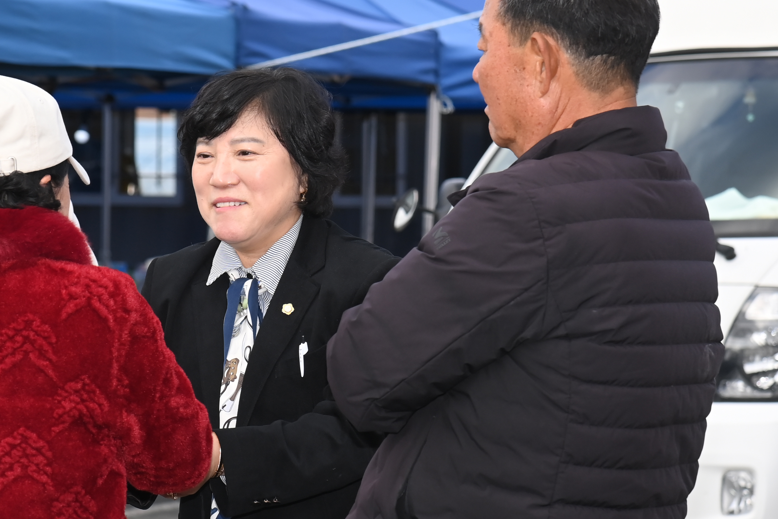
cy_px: 279
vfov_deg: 8.4
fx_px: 3544
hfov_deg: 12.5
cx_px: 187
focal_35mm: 164
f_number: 8
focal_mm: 105
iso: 400
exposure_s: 1/400
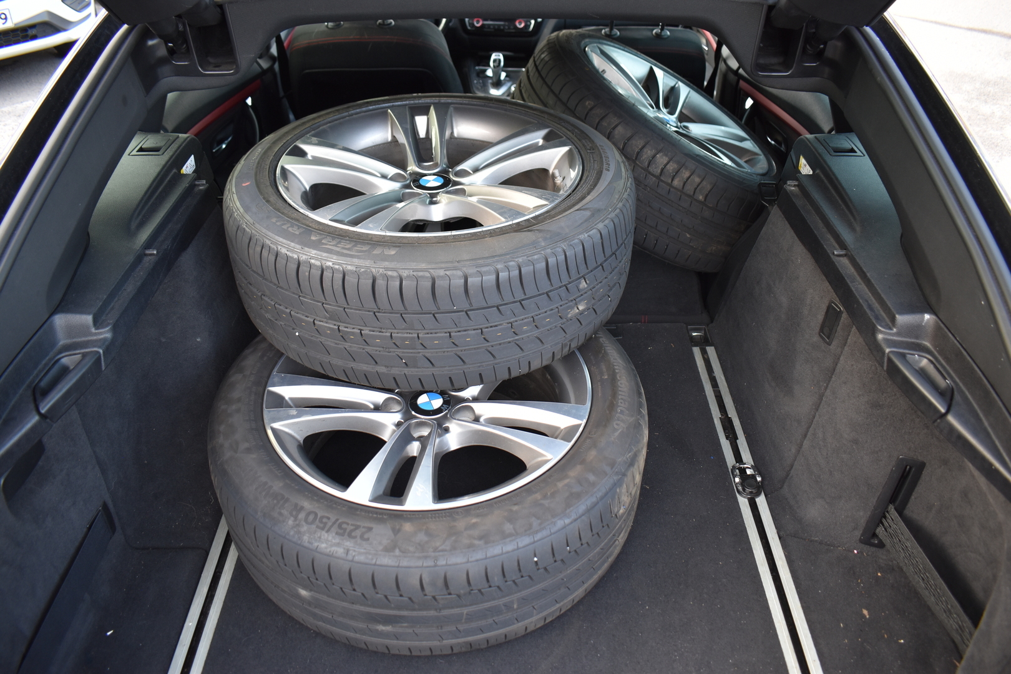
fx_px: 758
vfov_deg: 47.9
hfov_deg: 67.4
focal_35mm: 27
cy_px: 337
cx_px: 506
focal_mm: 18
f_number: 4
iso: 400
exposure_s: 1/60
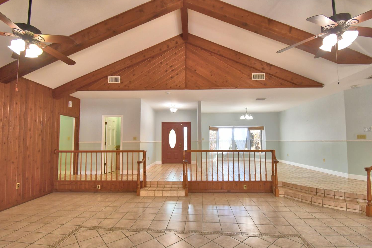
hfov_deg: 96.7
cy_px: 129
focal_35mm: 16
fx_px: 165
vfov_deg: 73.7
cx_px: 187
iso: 450
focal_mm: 10
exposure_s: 1/30
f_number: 4.5
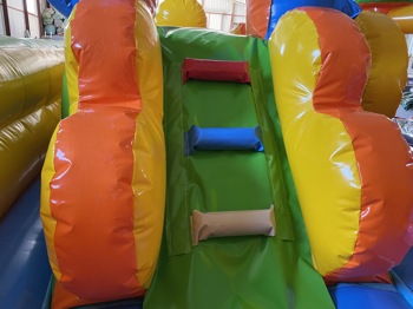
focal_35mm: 26
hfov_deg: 67.3
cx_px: 206
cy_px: 154
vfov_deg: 53.0
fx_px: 310
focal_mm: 4.2
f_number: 1.6
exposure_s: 1/60
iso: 320
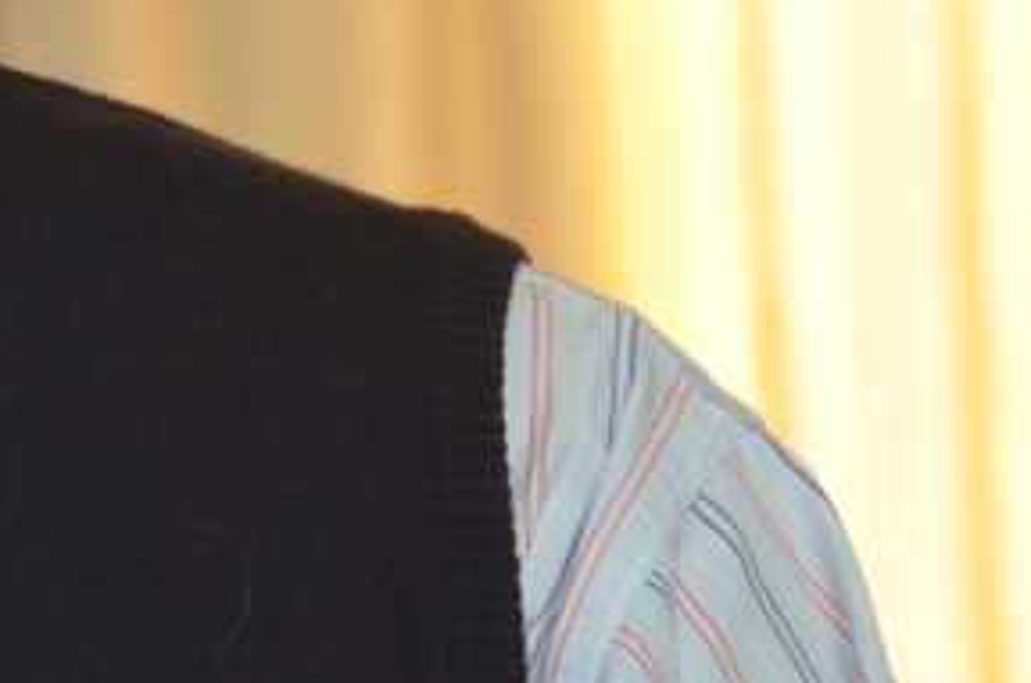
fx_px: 16004
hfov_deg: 3.7
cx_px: -694
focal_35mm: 560
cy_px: -290
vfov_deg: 2.4
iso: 2000
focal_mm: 105
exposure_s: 1/160
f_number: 6.3
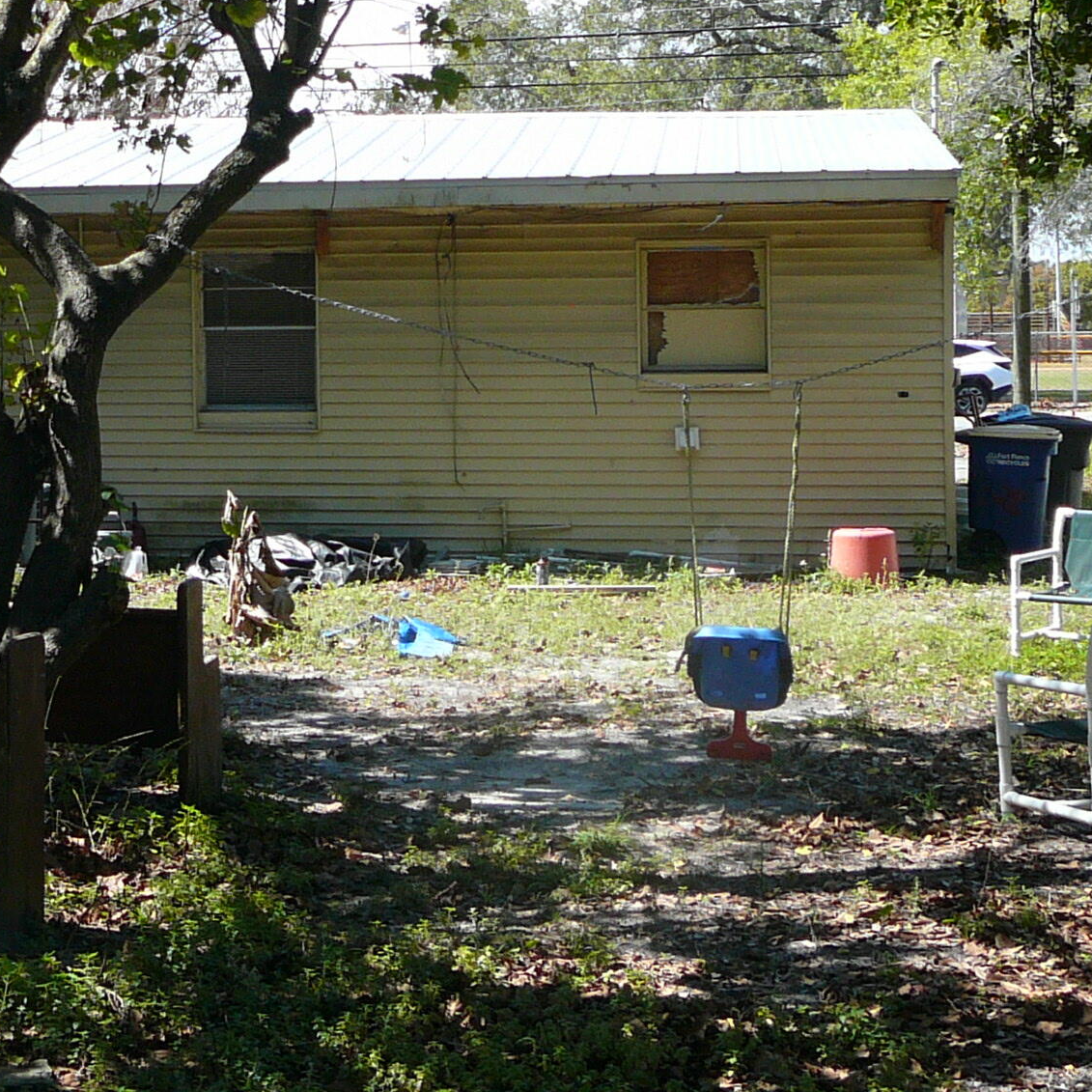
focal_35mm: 70
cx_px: 157
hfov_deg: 24.1
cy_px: 304
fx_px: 2498
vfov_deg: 24.4
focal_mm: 5.2
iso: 80
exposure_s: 1/500
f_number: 2.8
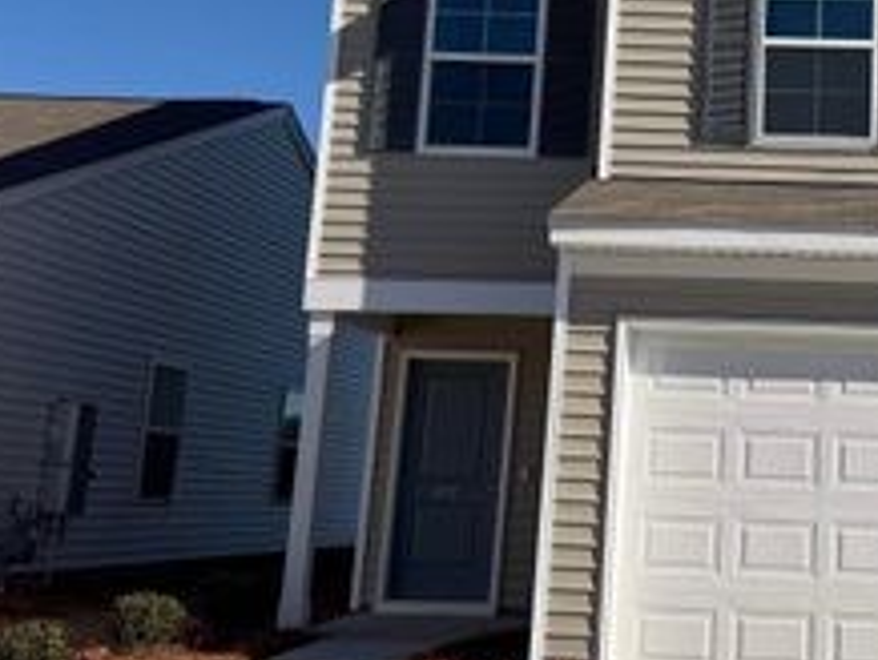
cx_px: 785
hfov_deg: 33.1
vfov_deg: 26.4
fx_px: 1397
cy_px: 215
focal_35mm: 55
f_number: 1.78
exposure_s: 1/8130
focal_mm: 6.76
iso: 80
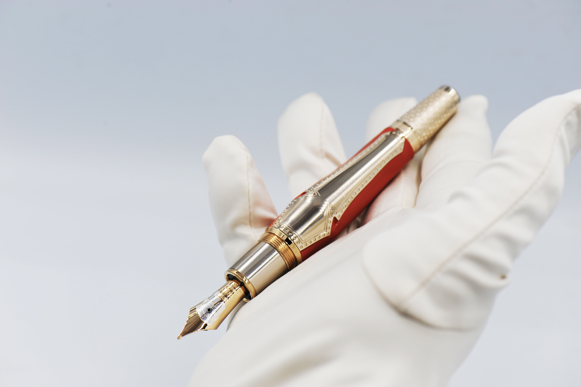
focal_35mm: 105
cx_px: 290
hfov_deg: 19.5
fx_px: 1693
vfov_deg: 13.0
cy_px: 194
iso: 200
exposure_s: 1/320
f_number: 9
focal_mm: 105
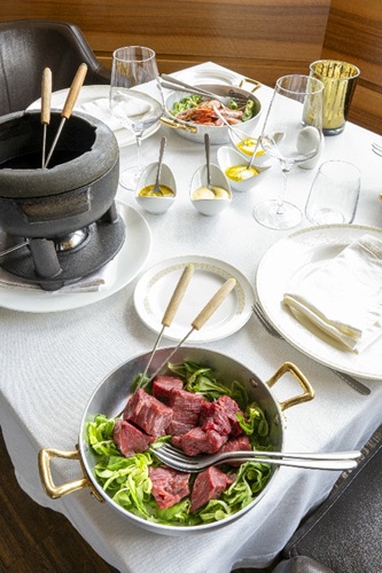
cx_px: 191
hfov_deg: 41.1
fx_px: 510
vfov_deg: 58.7
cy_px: 286
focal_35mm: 32
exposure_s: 1/2.5
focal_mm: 32
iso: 200
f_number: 18
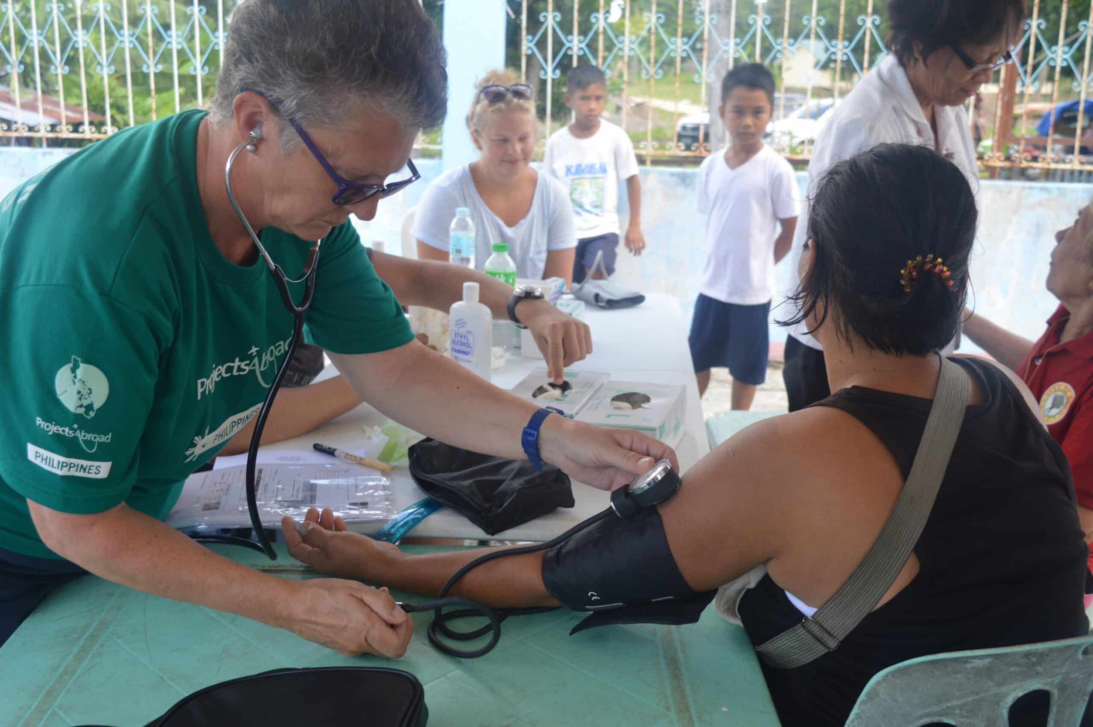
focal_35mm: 39
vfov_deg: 34.1
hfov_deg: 49.6
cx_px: 546
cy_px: 364
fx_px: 1183
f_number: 5.6
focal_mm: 26
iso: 200
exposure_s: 1/125
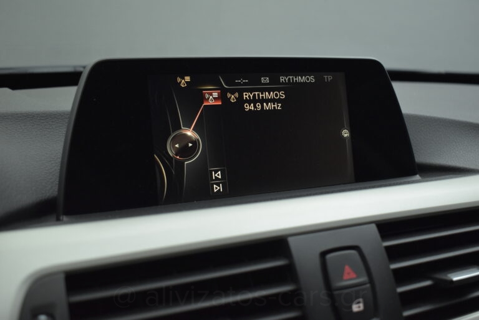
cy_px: 160
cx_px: 240
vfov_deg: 34.3
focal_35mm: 39
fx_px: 519
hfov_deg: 49.5
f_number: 4
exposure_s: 1/125
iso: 1600
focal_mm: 26
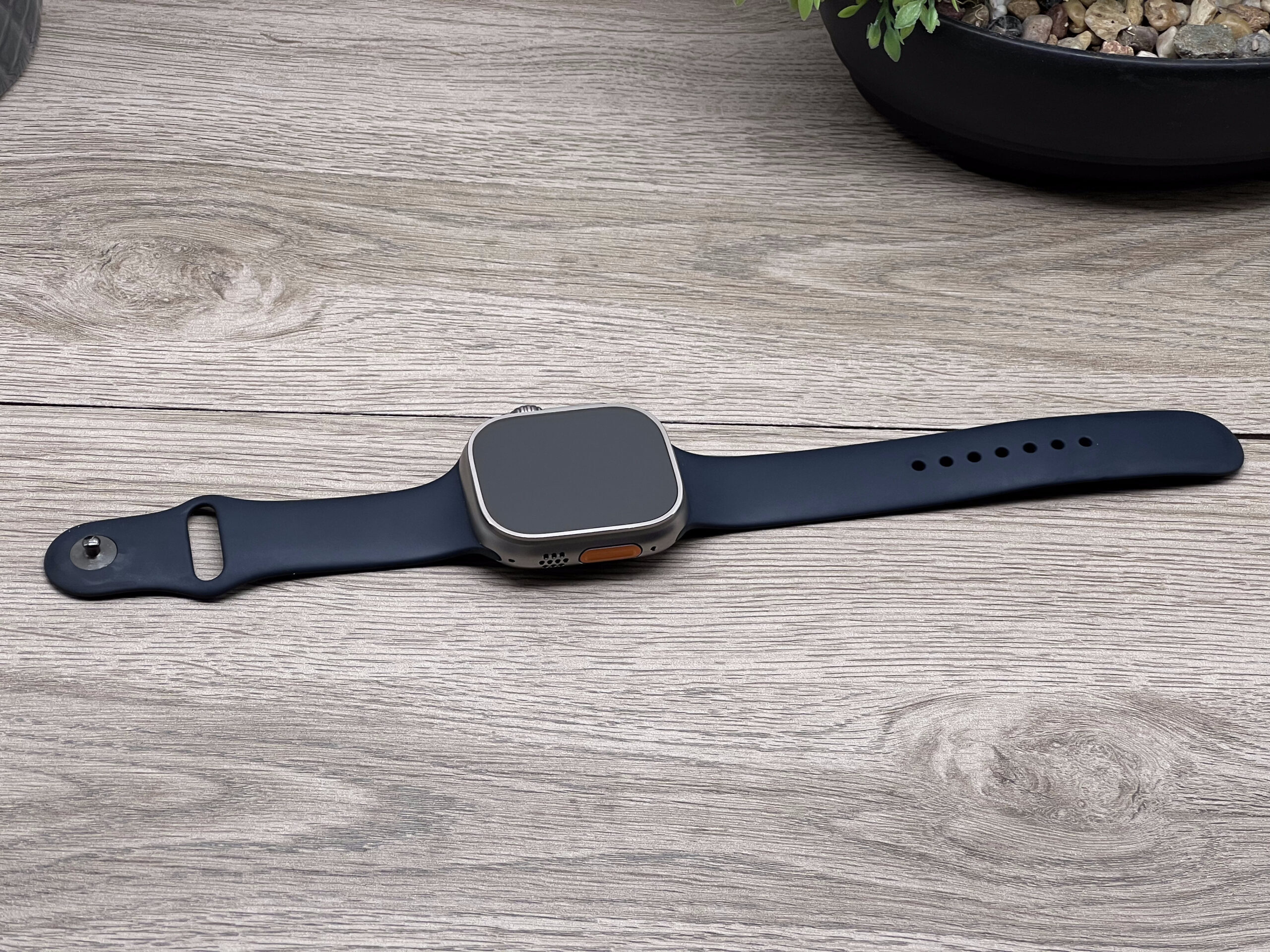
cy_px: 476
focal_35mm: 77
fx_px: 2825
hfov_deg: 25.3
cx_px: 635
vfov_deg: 19.1
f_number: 2.8
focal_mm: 9
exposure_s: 1/100
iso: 50
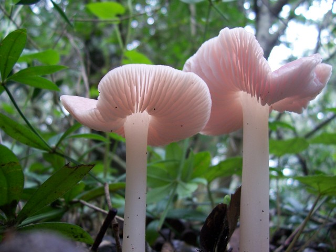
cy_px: 126
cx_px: 168
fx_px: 330
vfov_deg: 41.8
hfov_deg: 54.0
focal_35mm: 34
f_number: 2.7
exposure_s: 1/30
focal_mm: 5.6
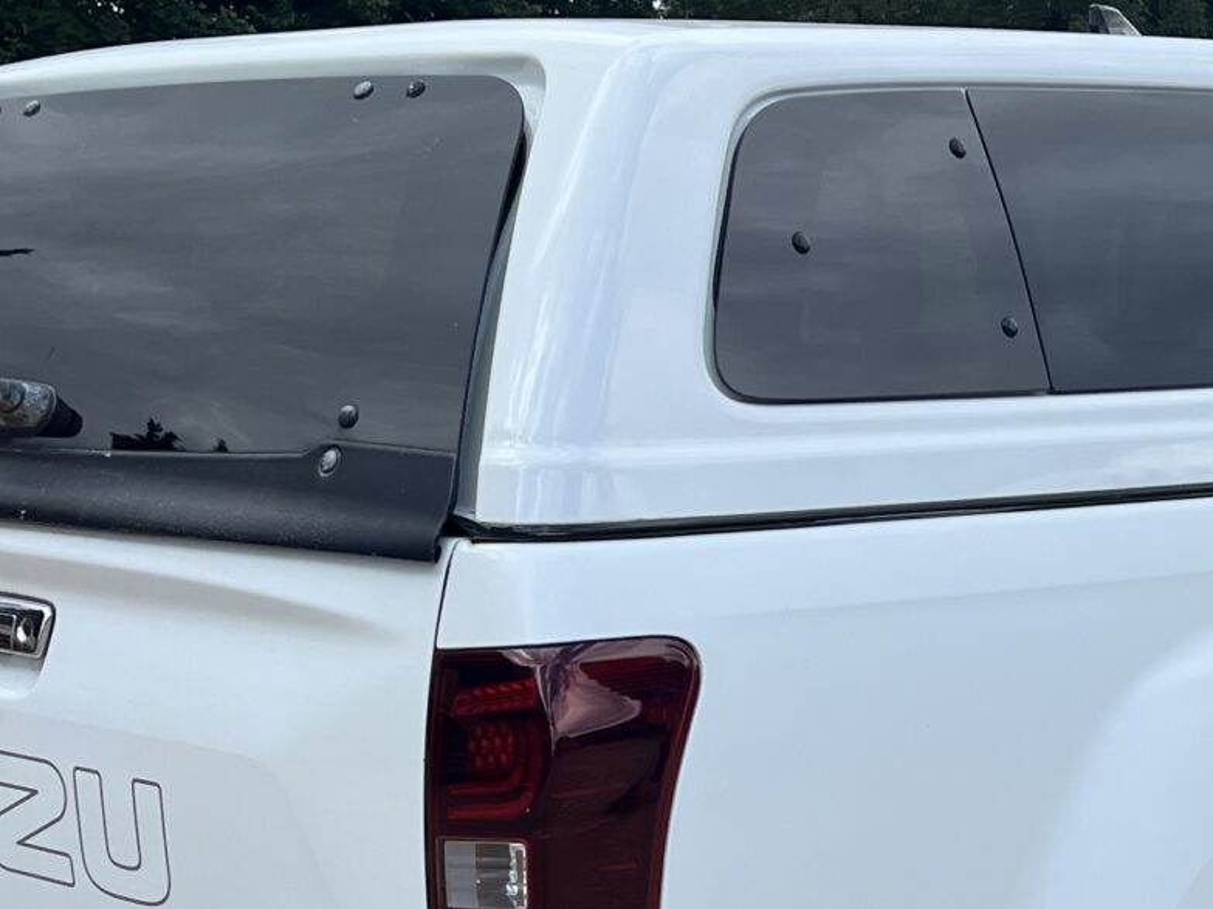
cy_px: 805
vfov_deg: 17.1
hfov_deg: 22.8
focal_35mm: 85
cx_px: 892
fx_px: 2978
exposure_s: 1/2457
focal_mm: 5.7
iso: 50
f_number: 1.5
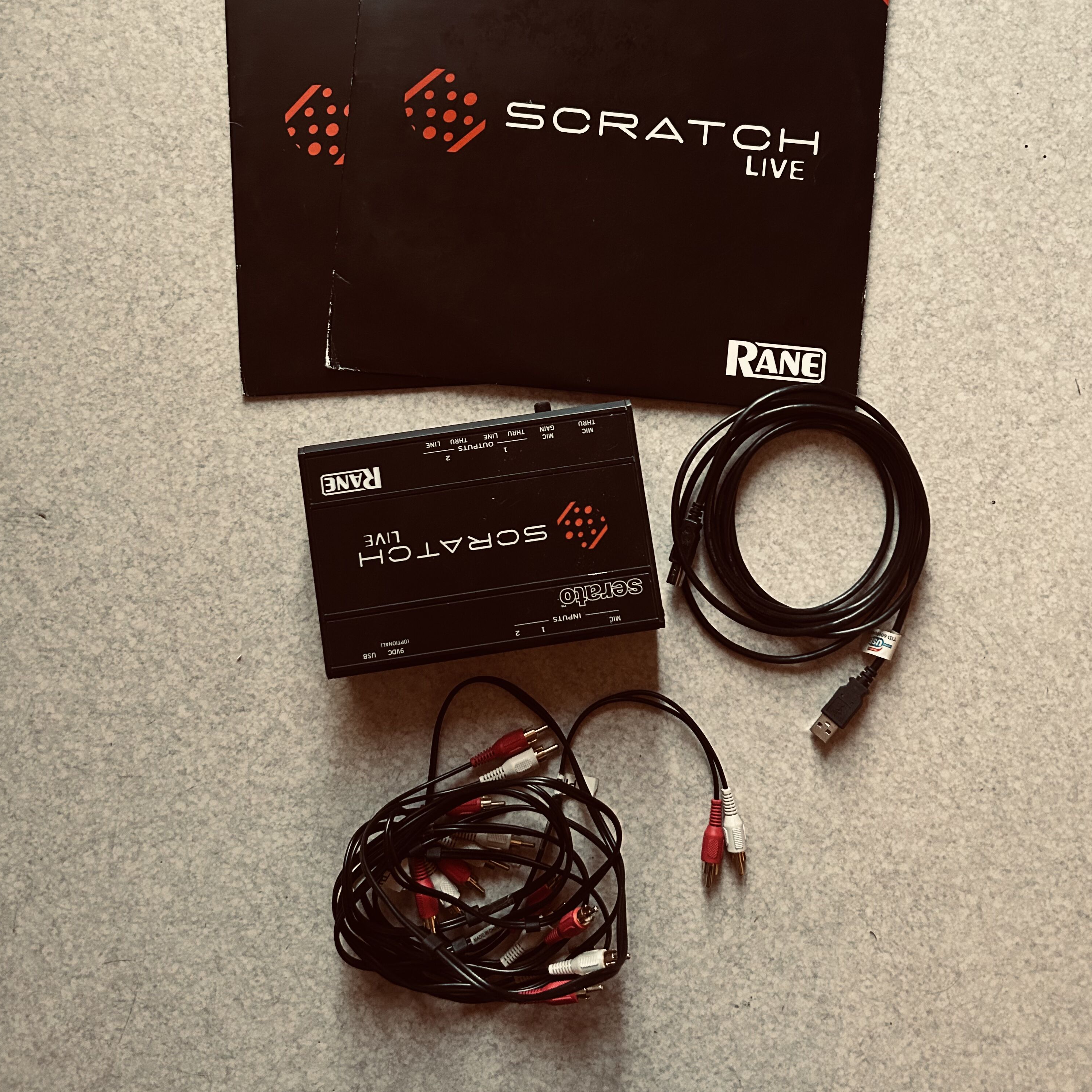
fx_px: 1106
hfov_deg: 52.5
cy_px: 419
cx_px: 548
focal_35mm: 31
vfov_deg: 52.1
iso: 500
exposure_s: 1/33
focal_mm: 5.7
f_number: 1.5
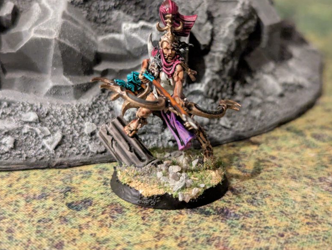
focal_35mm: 63
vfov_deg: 23.3
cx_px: 172
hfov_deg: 30.7
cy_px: 110
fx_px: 605
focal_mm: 6.81
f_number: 1.85
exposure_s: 1/16.7
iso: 1225
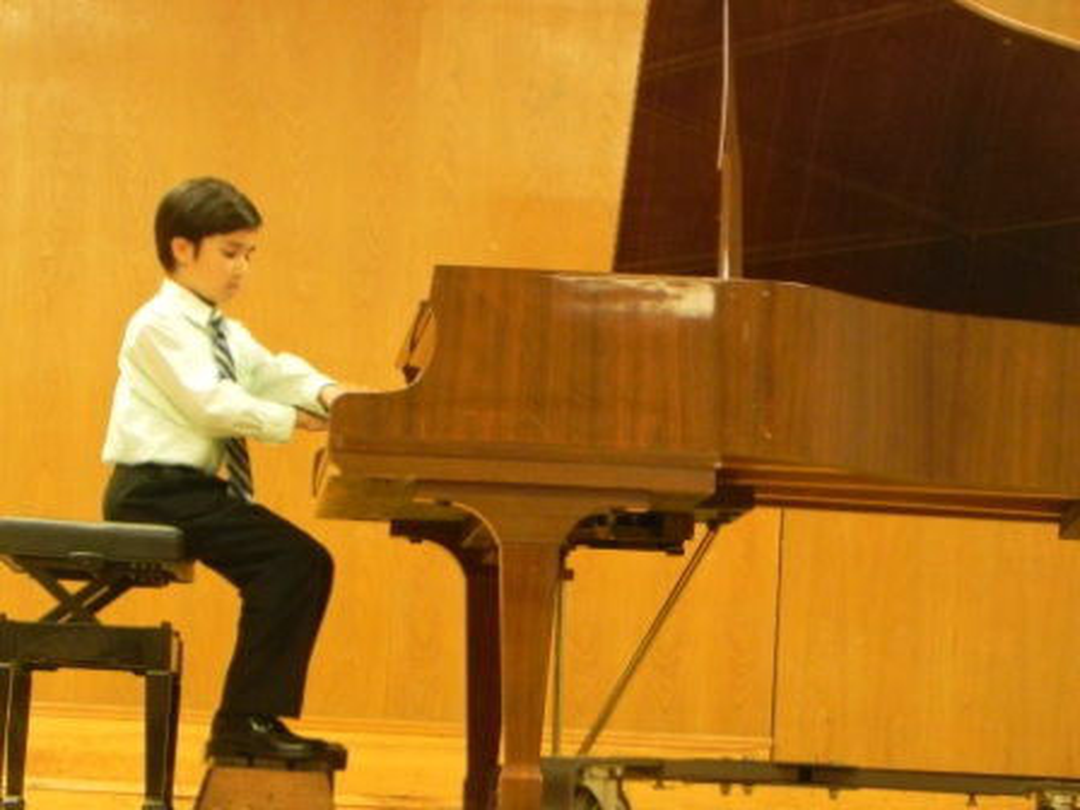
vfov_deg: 8.1
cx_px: 540
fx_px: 5741
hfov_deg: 10.7
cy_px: 405
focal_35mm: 184
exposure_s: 1/22.1
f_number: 4.5
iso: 800
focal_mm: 32.7
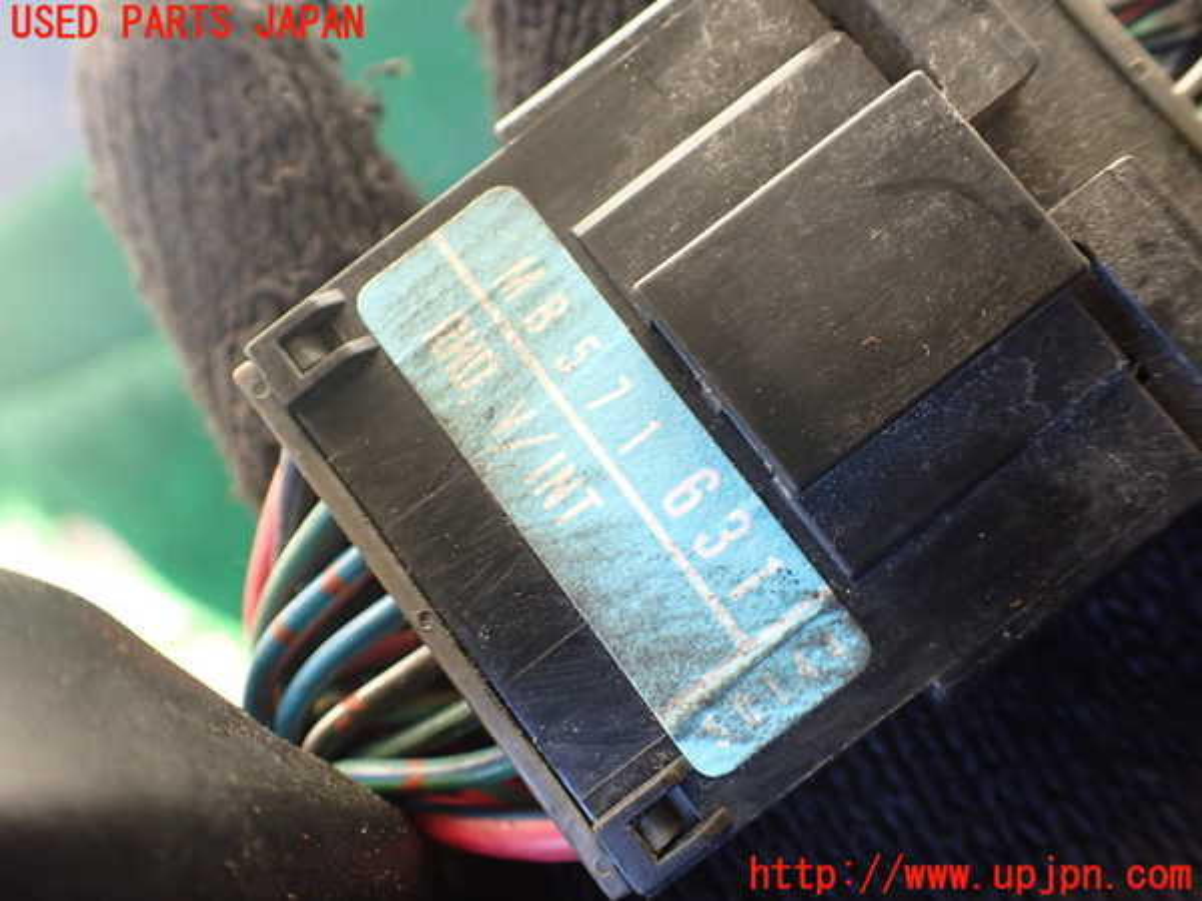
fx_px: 1042
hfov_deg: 60.0
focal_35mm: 30
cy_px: 450
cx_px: 601
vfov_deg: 46.8
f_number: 2.3
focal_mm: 5.4
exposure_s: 1/125
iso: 500
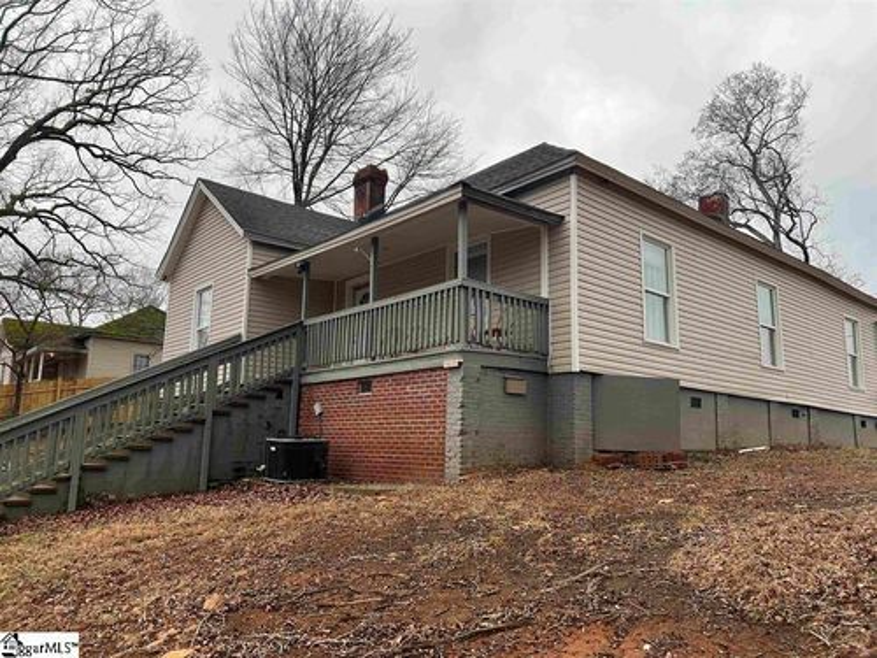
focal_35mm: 26
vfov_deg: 53.1
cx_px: 438
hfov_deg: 67.3
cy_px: 329
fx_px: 659
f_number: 1.5
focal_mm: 5.7
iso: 50
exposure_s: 1/696
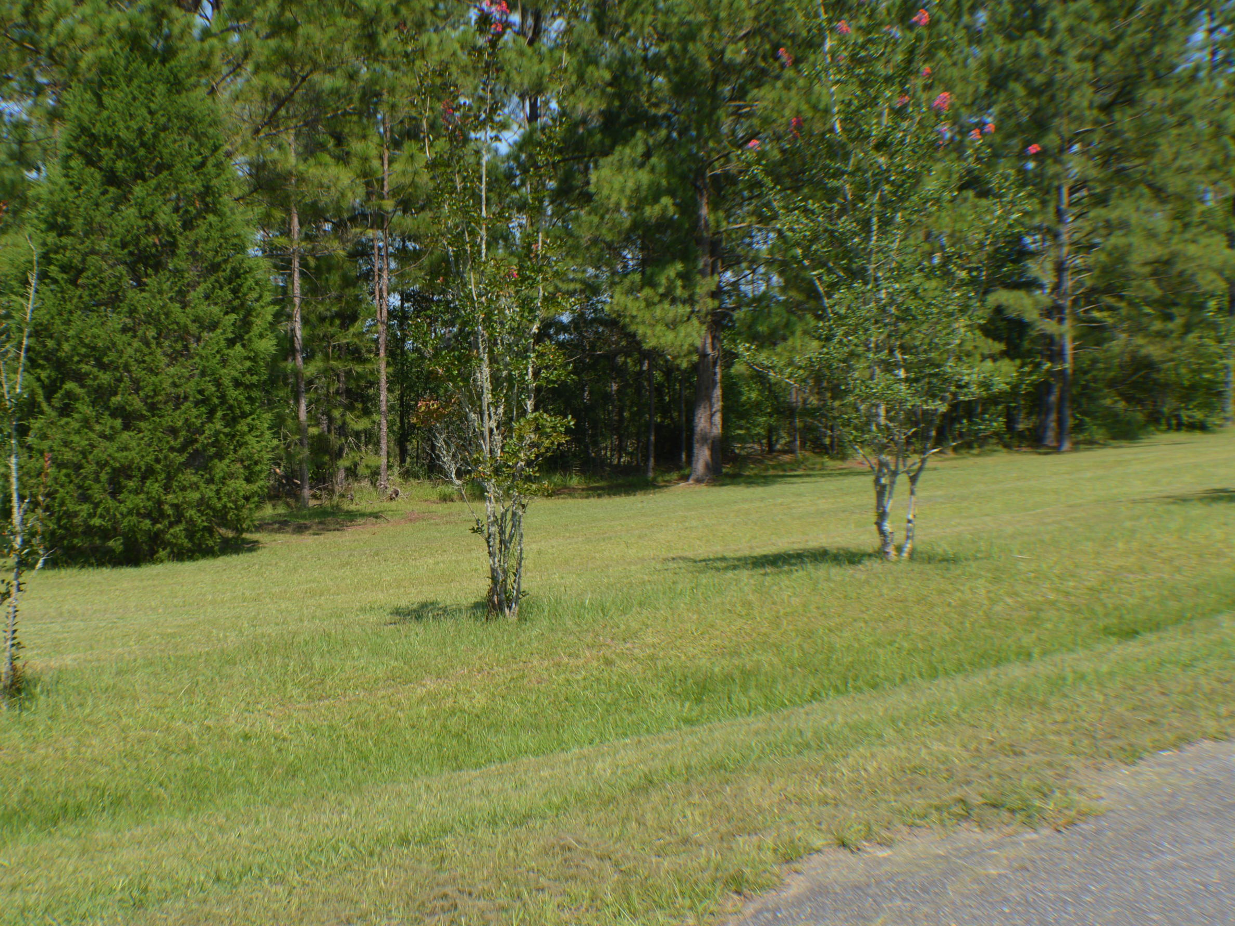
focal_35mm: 62
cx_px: 506
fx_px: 2212
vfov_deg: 23.6
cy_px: 428
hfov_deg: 31.1
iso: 100
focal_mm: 34
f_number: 7.1
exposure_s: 1/200
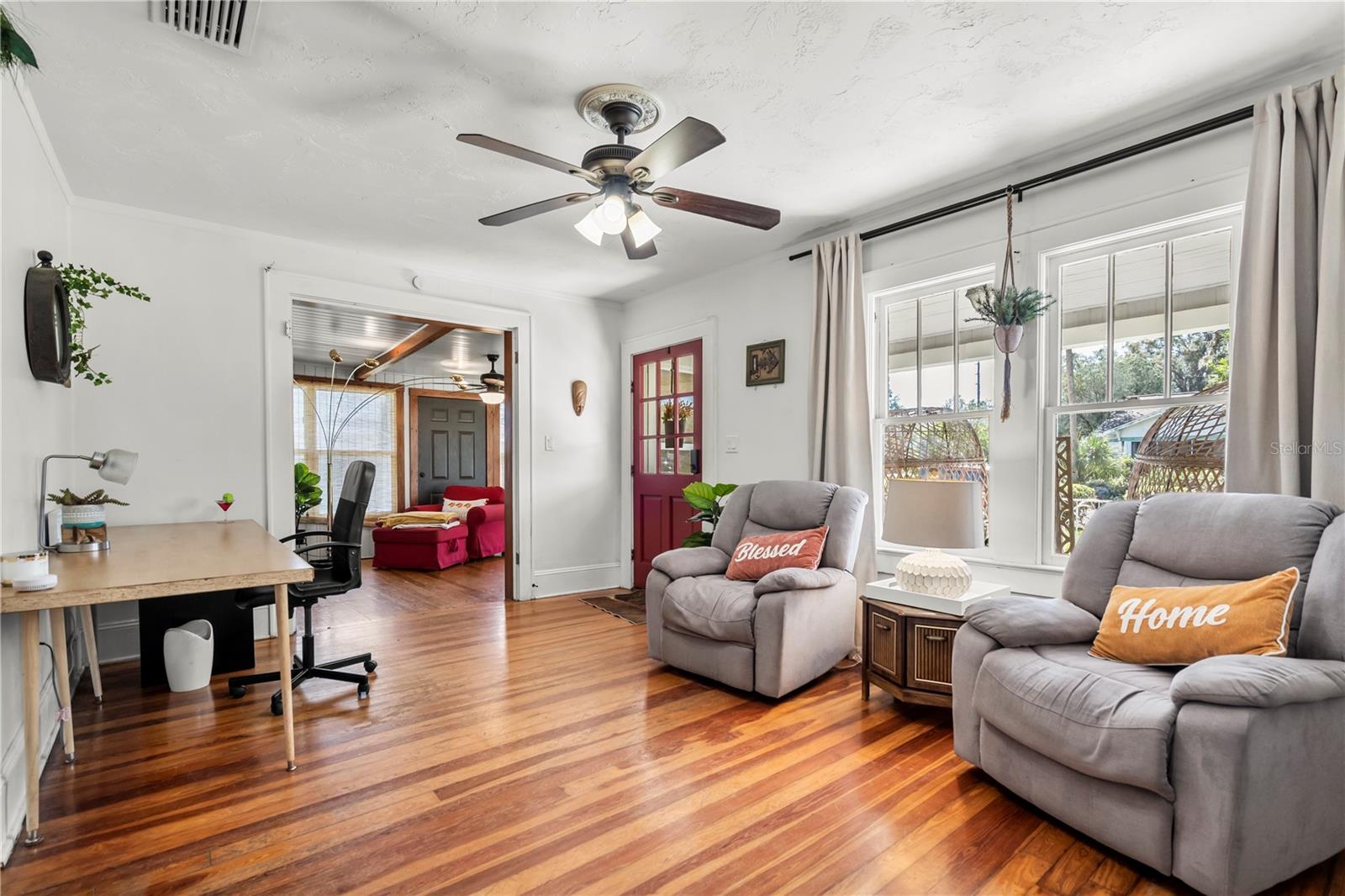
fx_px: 598
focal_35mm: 16
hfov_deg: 96.7
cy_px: 448
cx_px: 672
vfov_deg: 73.7
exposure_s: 1/160
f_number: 7.1
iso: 1600
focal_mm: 16
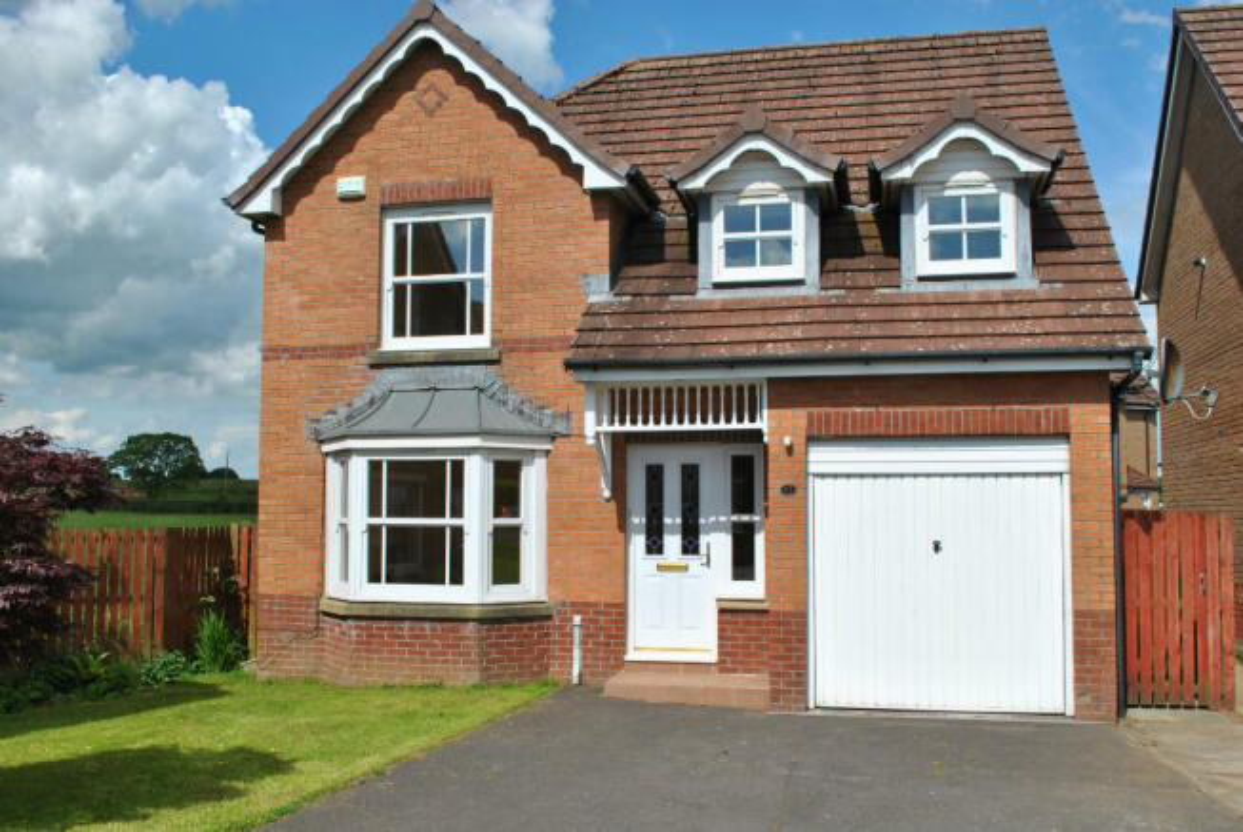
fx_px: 1141
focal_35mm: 33
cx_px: 622
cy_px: 416
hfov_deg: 57.2
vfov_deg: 40.1
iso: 100
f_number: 9
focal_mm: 22
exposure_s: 1/320
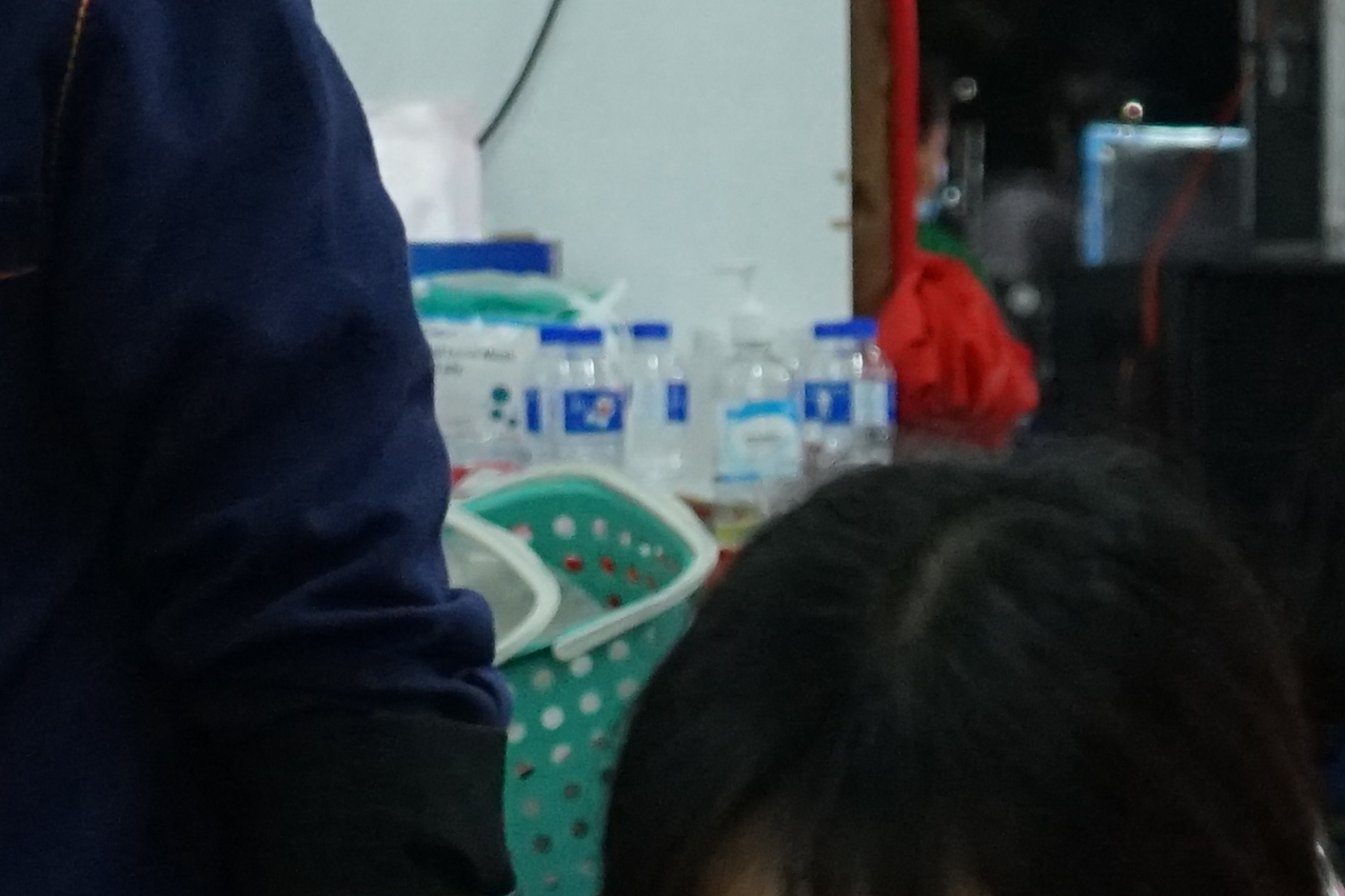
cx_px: 1155
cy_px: 1292
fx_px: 7022
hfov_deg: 10.9
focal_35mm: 188
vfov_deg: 7.2
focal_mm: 40
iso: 2500
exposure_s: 1/160
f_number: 4.5
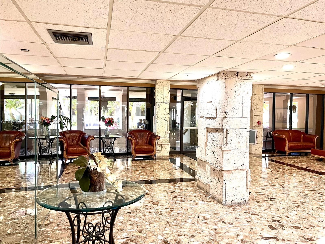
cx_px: 162
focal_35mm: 26
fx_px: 244
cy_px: 122
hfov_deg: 67.3
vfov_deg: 53.1
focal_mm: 5.1
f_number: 1.6
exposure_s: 1/60
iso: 160
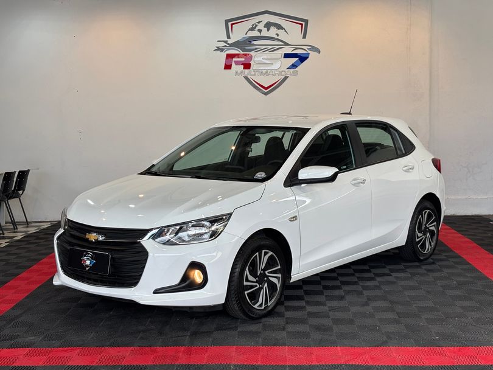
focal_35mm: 52
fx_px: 741
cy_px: 185
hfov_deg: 36.8
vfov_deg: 28.0
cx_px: 246
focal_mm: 5.96
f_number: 1.6
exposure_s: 1/294
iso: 32
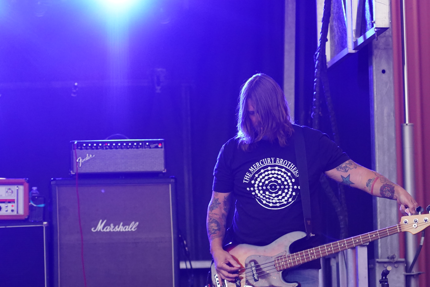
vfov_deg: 9.3
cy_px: 200
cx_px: 266
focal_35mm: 147
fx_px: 1756
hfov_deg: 14.0
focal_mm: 105
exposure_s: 1/160
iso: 5000
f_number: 4
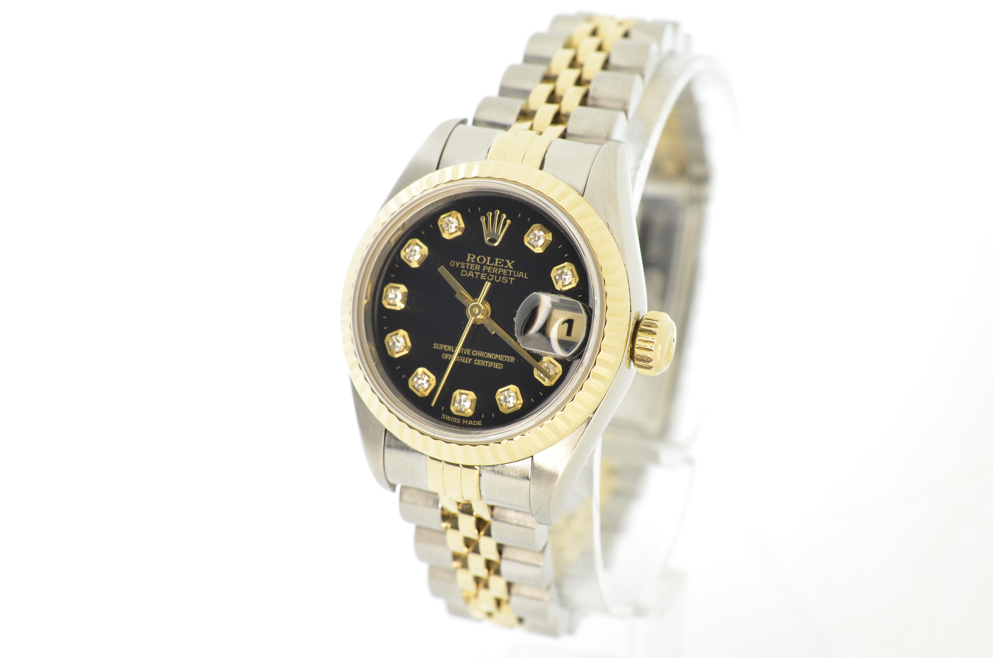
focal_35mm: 60
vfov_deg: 22.5
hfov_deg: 33.5
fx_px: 1652
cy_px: 329
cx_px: 496
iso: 160
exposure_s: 1/13
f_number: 13
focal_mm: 40
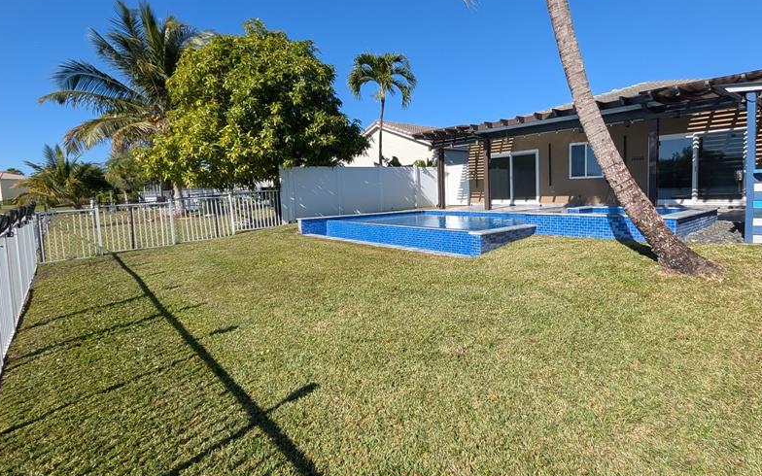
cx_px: 438
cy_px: 220
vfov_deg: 64.9
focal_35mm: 18
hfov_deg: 90.4
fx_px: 374
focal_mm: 1.54
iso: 29
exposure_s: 1/1229
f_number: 2.2
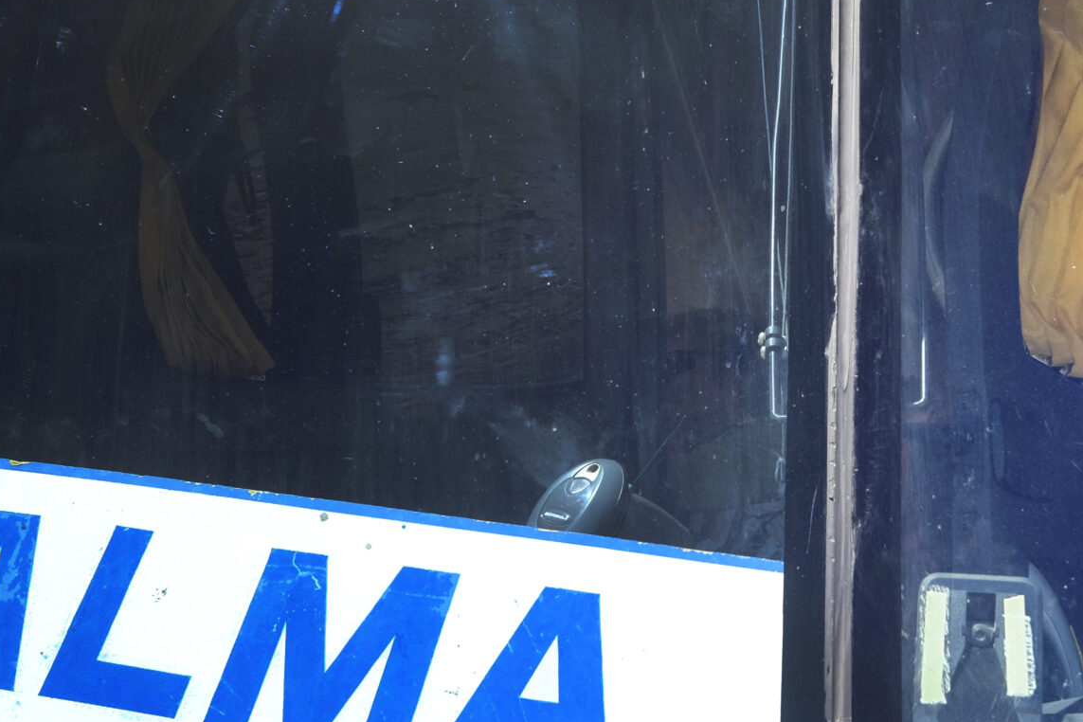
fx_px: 1895
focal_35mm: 63
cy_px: 413
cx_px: 796
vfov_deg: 21.6
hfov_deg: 31.4
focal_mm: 20
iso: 400
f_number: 7.1
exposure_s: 1/350
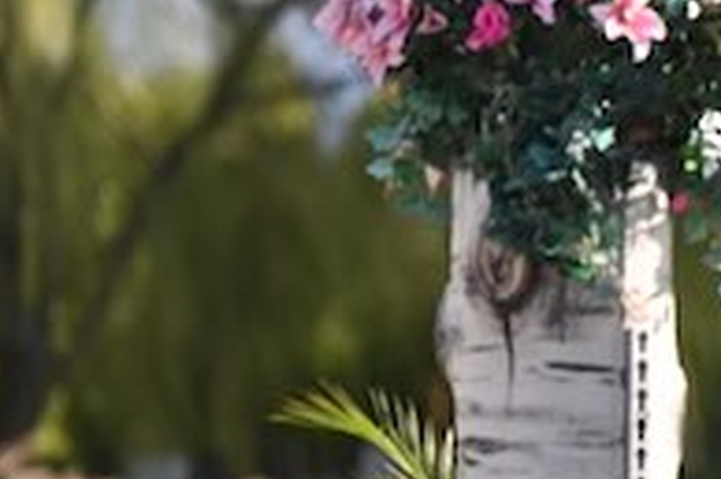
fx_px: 21671
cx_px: 1490
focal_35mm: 1083
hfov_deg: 1.9
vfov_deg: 1.3
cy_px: 167
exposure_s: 1/3200
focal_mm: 200
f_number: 2.8
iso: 500
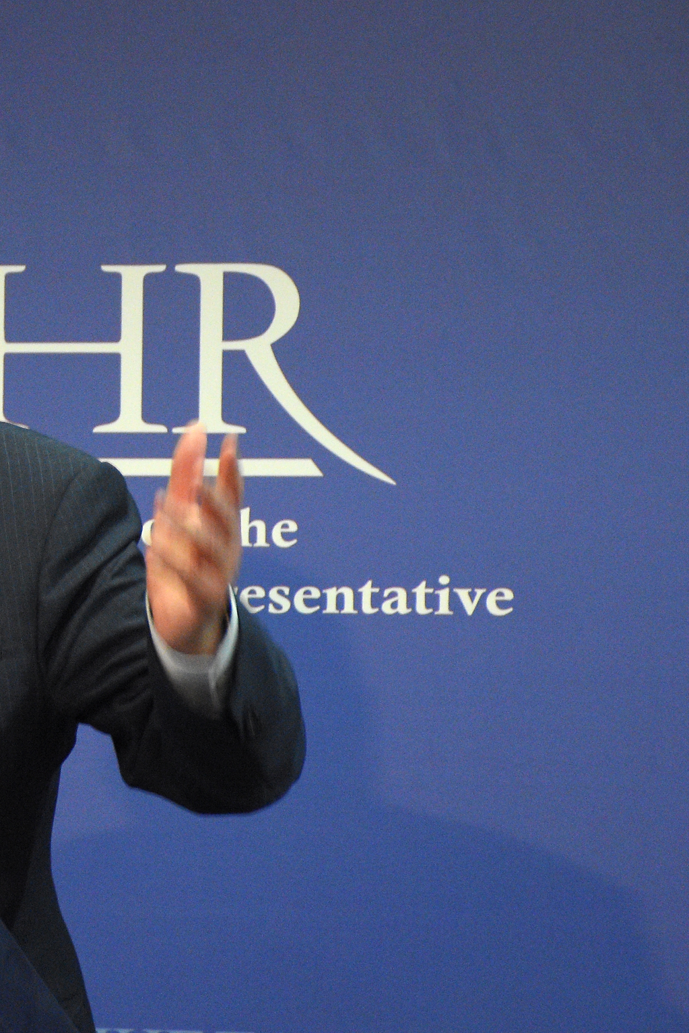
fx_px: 7953
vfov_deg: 7.4
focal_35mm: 277
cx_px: -251
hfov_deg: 4.9
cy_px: 595
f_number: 5.6
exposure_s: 1/80
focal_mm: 100
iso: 2200
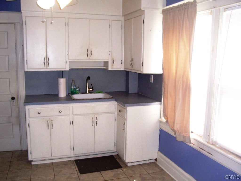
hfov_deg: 54.0
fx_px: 237
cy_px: 90
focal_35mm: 34
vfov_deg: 41.8
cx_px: 120
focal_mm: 5.6
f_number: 2.7
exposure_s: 1/60
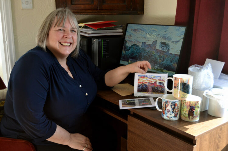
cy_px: 76
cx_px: 114
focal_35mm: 39
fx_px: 247
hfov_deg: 49.6
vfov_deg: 34.1
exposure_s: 1/125
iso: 640
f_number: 5.6
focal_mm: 26
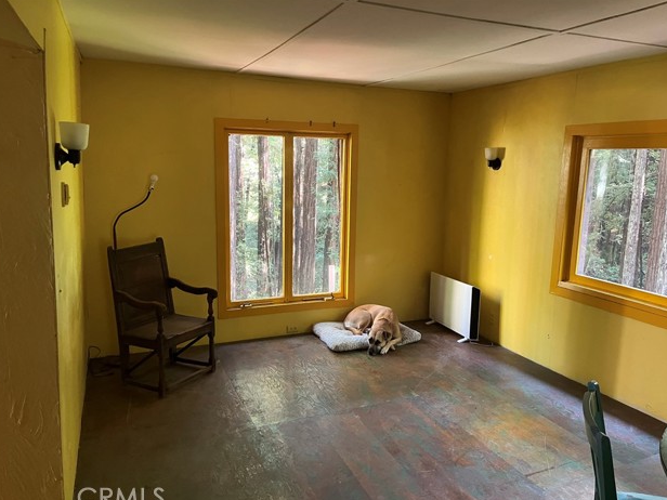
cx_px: 332
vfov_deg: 51.4
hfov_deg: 65.3
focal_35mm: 27
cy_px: 253
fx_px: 520
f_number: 1.6
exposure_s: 1/44
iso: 500
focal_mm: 5.1
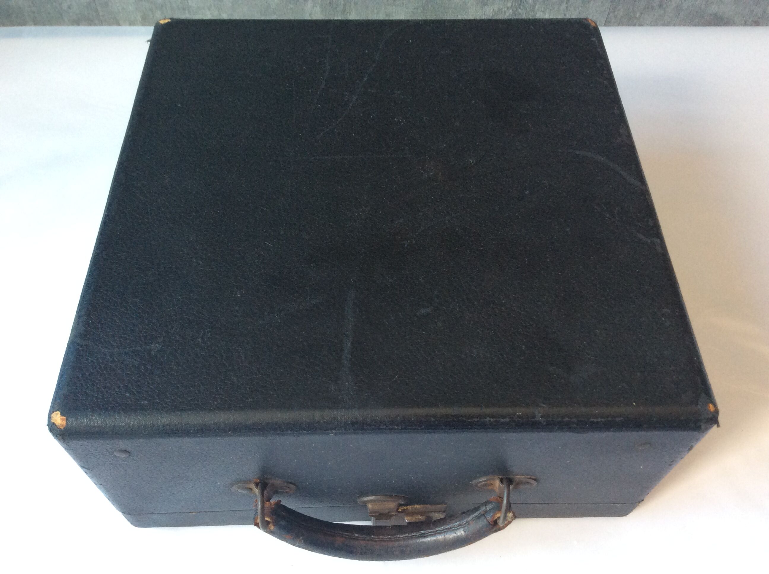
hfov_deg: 56.9
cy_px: 287
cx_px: 384
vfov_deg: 44.1
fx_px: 710
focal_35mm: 32
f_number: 2.4
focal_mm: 3.3
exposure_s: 1/25
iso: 80
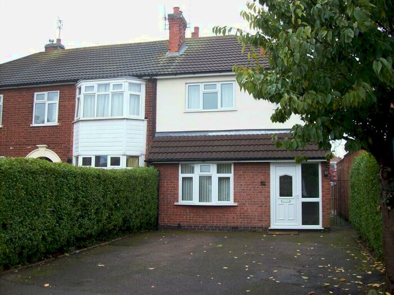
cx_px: 197
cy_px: 148
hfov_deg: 51.4
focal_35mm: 36
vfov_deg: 39.6
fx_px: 409
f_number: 2.7
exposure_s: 1/102
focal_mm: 6
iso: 80
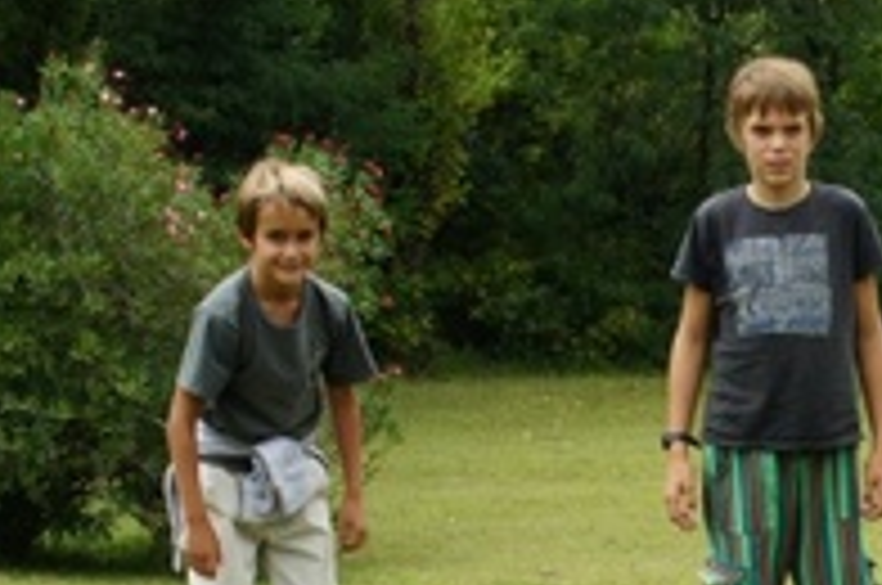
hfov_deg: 11.9
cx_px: 778
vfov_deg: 7.9
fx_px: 4198
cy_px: 711
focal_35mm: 172
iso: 200
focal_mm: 35
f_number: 8
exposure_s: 1/200
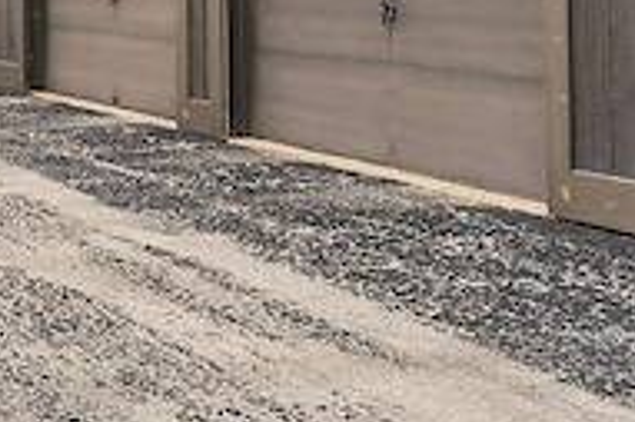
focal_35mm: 88
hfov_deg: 17.6
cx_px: -578
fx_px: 1551
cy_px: -17
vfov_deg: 15.2
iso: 100
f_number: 9
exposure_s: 1/100
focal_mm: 14
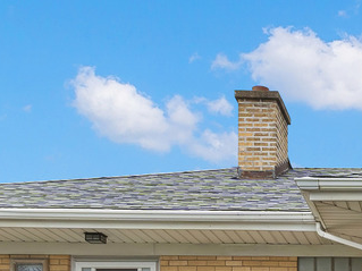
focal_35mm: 83
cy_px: 431
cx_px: 472
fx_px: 868
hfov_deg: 21.3
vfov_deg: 16.0
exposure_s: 1/500
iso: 400
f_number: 8
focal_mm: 17
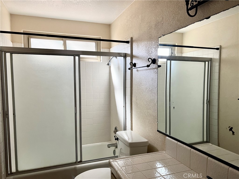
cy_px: 90
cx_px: 120
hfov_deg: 67.3
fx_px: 180
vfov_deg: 53.1
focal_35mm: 26
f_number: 1.5
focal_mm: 5.7
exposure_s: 1/60
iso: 160
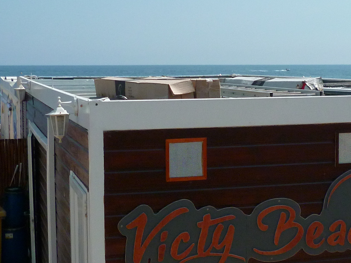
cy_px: 99
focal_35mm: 68
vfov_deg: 21.6
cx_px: 192
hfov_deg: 28.5
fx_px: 689
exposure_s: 1/640
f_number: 9
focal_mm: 5
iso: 200
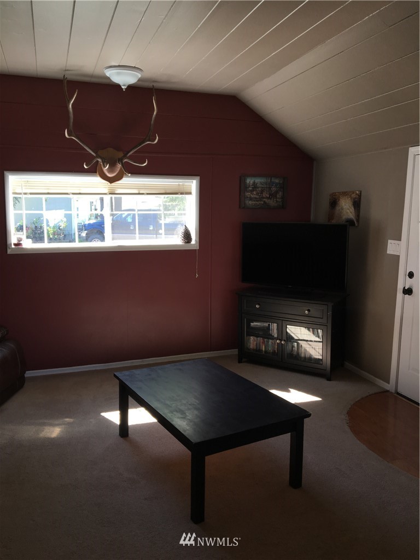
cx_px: 210
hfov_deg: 48.2
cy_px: 280
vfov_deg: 61.7
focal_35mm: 29
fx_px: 469
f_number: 2.2
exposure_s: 1/40
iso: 25
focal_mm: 4.15
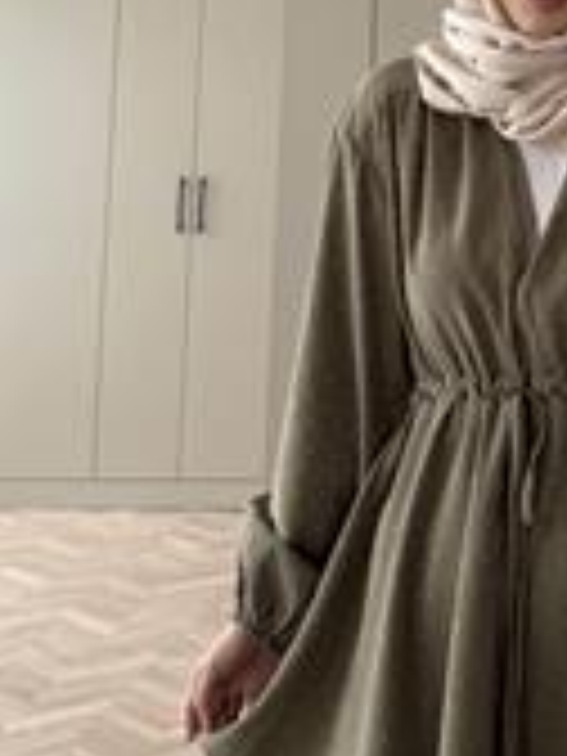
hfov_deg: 23.9
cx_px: 549
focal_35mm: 59
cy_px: 196
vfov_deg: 32.1
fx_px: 1289
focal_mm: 6.76
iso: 400
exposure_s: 1/60
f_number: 1.78
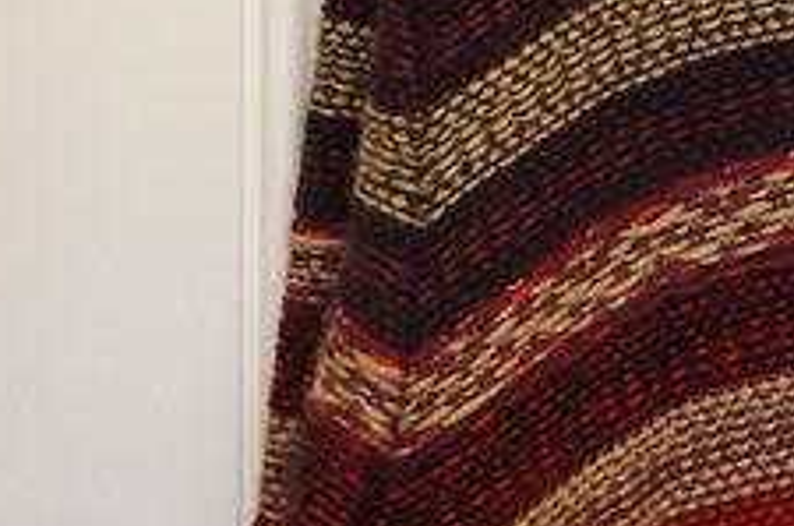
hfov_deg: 10.7
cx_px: 1129
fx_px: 4116
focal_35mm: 187
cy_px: -122
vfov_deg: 7.2
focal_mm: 40
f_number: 5
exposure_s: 1/80
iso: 3200
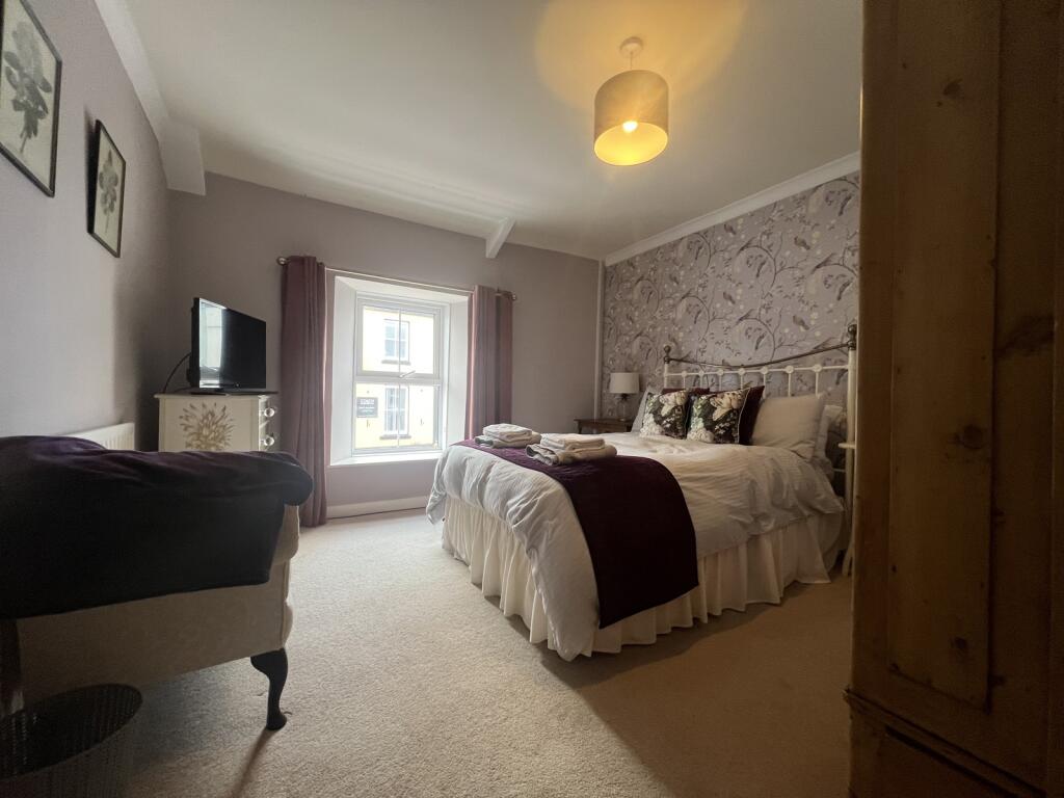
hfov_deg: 106.2
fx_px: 400
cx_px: 532
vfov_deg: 89.9
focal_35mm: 13
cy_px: 399
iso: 160
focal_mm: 1.57
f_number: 1.8
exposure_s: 1/50
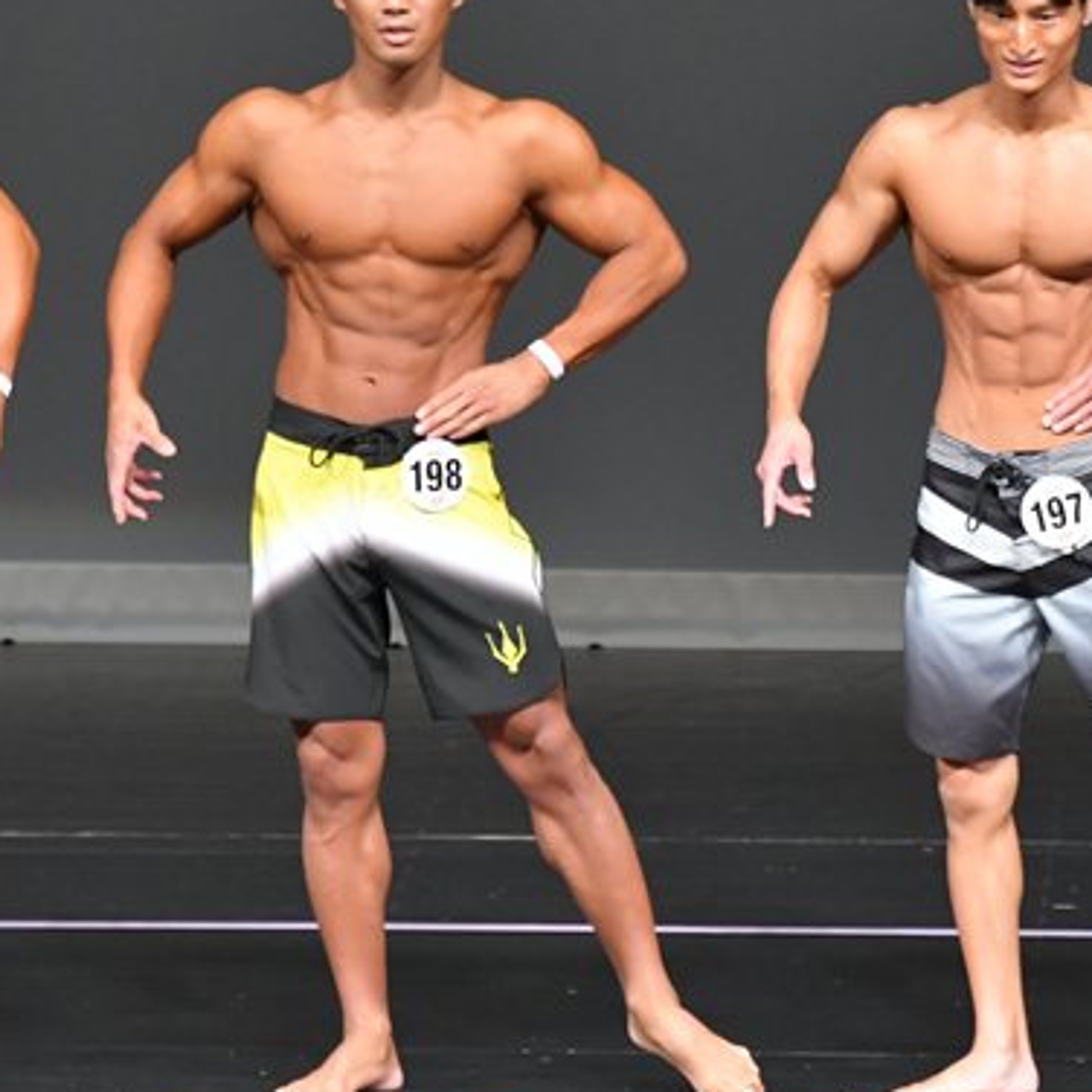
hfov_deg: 3.2
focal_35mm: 551
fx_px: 19665
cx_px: 681
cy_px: 485
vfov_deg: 3.2
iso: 5000
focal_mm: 210
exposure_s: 1/400
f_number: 5.6
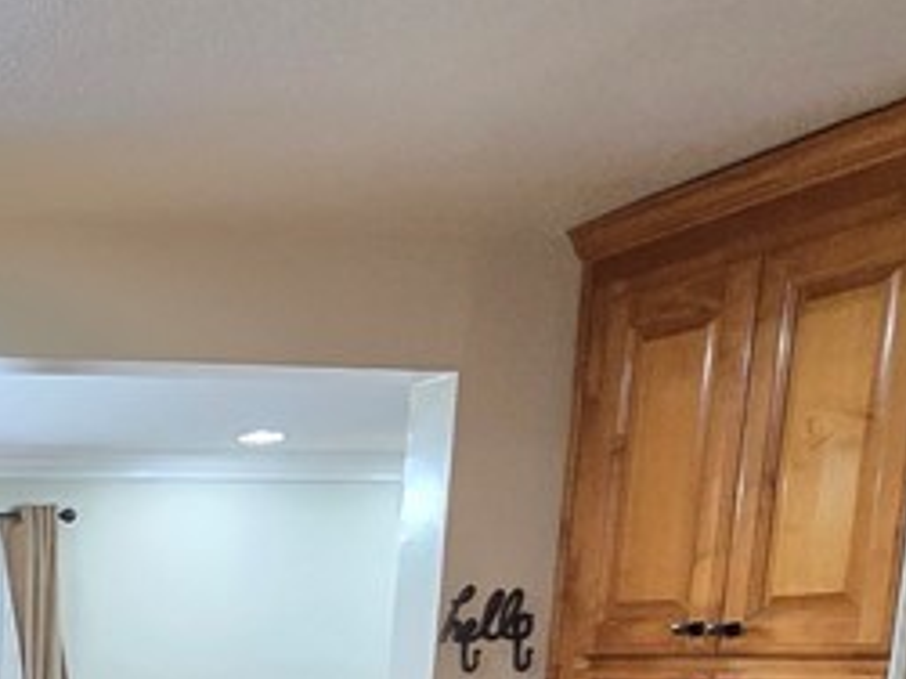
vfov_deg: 23.3
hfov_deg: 28.0
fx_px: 1386
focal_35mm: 53
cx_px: -350
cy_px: 953
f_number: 2.2
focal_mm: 2.2
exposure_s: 1/60
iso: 800
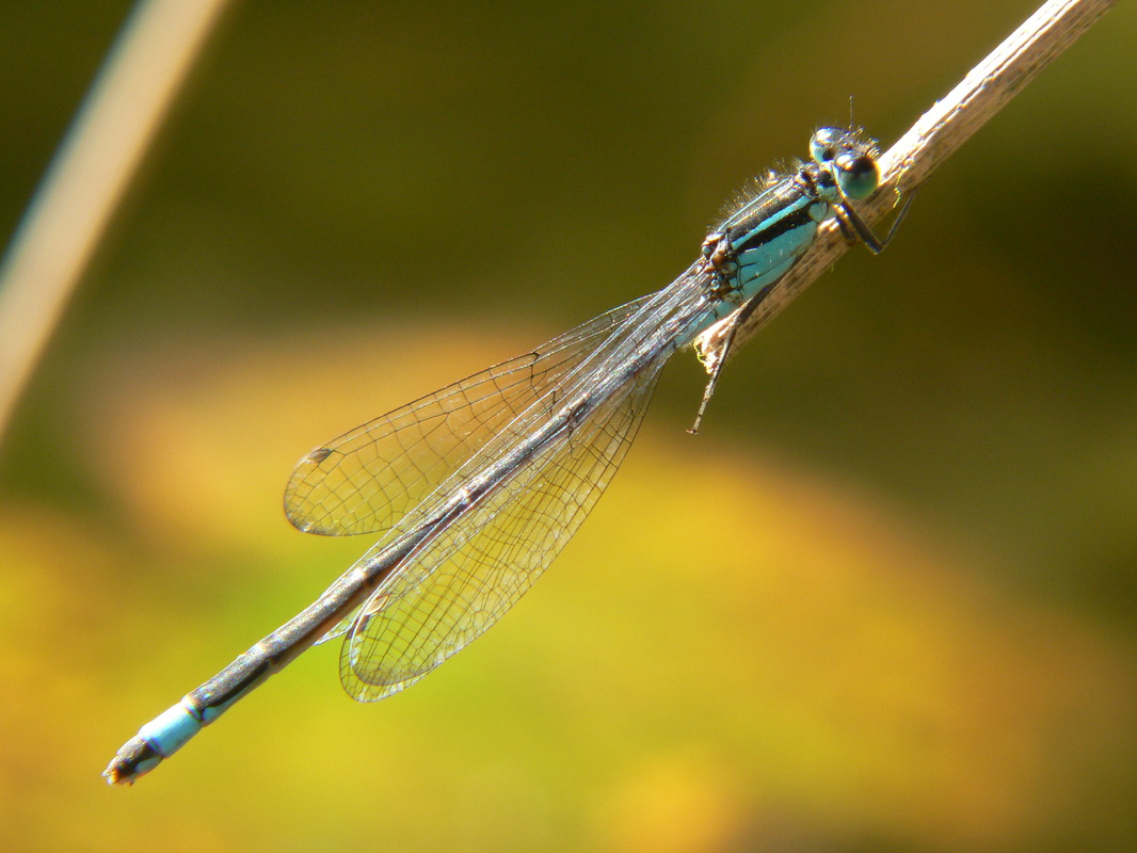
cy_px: 426
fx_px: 14193
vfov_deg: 3.4
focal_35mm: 432
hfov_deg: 4.6
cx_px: 568
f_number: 8
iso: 100
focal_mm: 72
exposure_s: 1/80
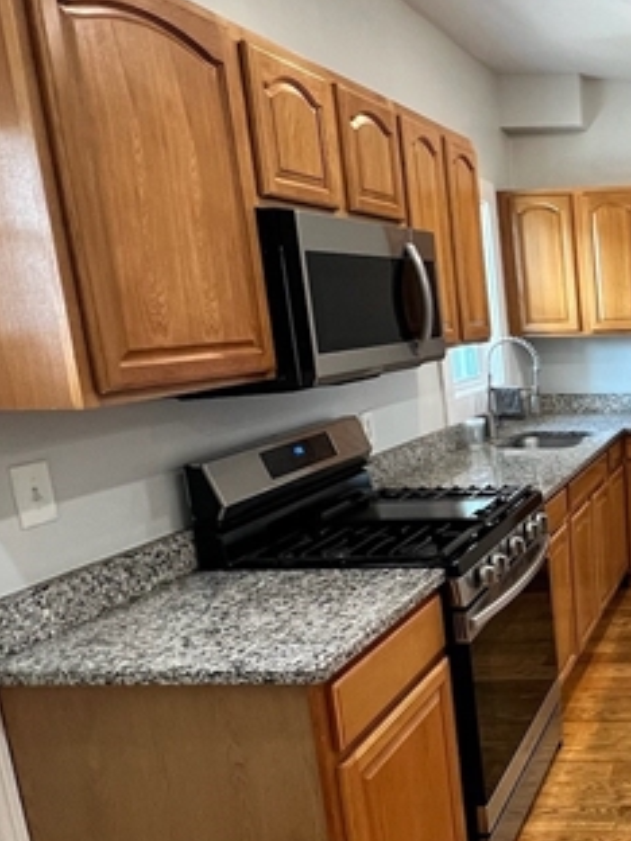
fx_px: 778
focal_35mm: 32
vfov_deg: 56.6
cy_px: 477
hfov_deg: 35.2
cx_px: 752
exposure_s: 1/120
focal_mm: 1.57
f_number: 1.8
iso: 250
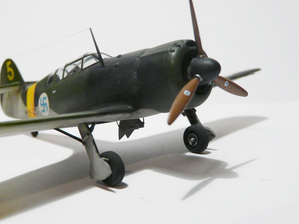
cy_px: 112
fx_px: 441
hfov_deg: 37.5
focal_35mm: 51
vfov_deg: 28.6
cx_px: 150
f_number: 3.2
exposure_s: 1/40
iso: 160
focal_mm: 8.3
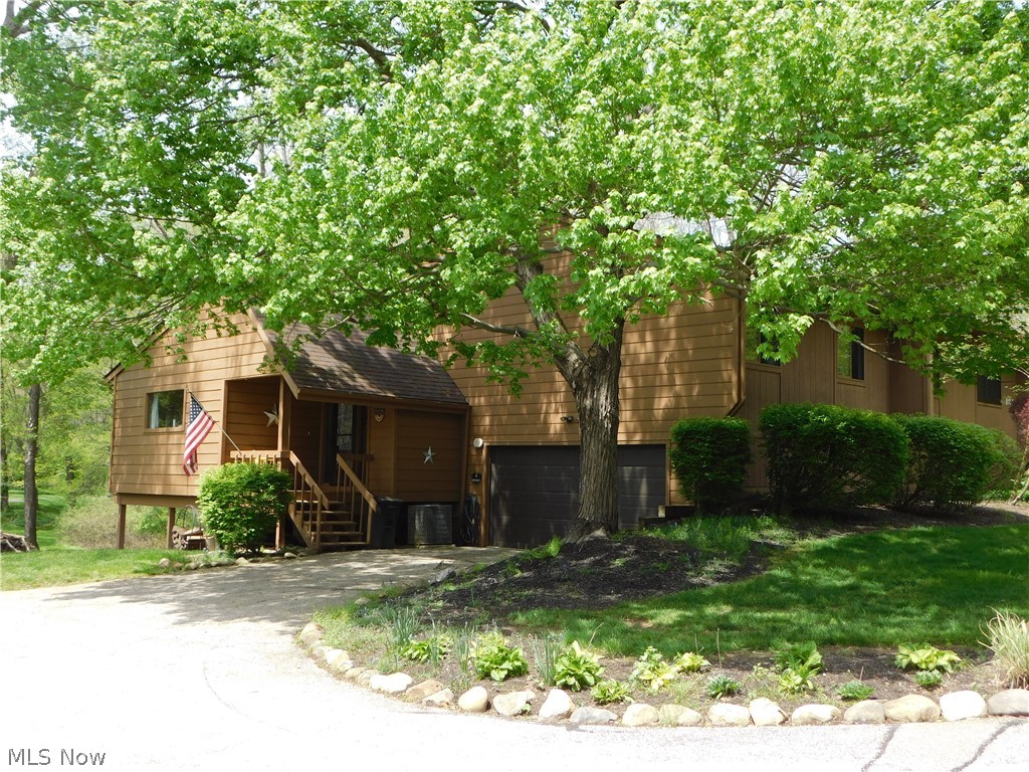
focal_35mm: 36
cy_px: 386
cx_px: 514
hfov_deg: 51.4
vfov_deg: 39.7
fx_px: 1070
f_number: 3.5
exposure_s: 1/400
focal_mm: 6.3
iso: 125
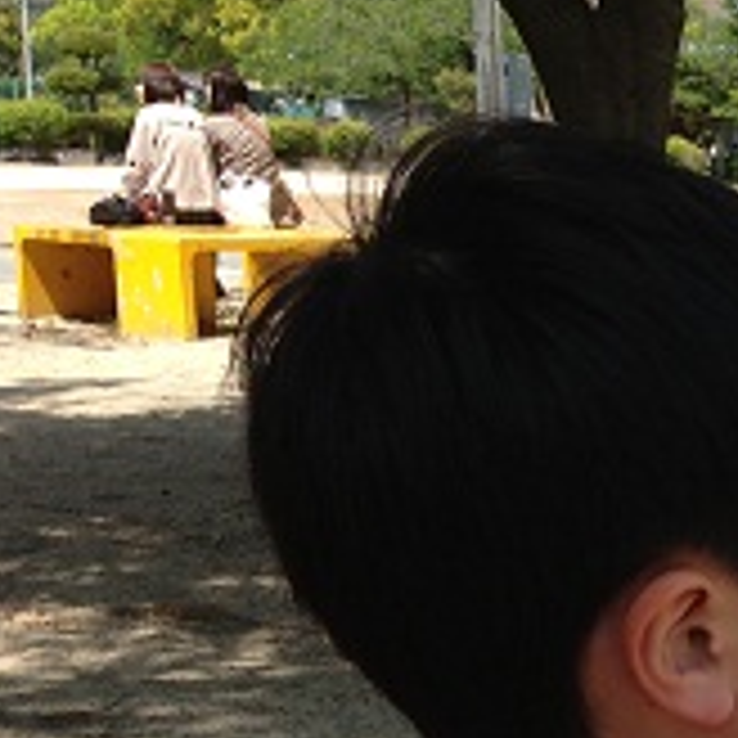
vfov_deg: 19.5
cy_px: 711
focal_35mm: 87
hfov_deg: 18.0
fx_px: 2098
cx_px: 1076
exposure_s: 1/821
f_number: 2.4
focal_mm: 4.13
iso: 50
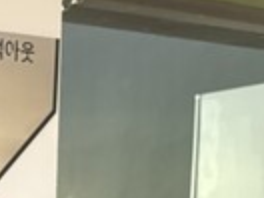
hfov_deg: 14.7
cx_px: -272
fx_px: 831
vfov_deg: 13.2
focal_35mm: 109
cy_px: 236
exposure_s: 1/60
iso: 800
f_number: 1.78
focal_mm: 6.76
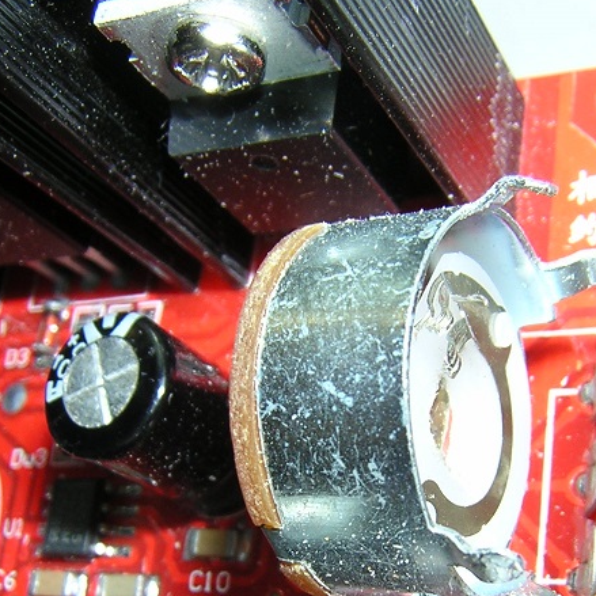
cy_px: 395
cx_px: 352
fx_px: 1130
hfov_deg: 29.5
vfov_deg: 29.4
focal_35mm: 58
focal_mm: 4.7
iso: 100
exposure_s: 1/60.1
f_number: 5.2
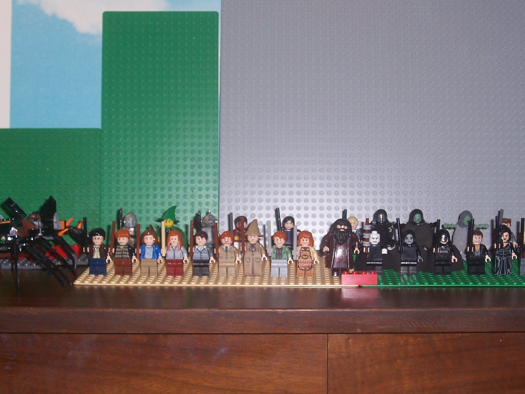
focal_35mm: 68
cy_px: 190
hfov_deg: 28.5
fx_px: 1031
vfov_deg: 21.6
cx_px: 303
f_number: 3.4
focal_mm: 8.6
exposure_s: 1/60
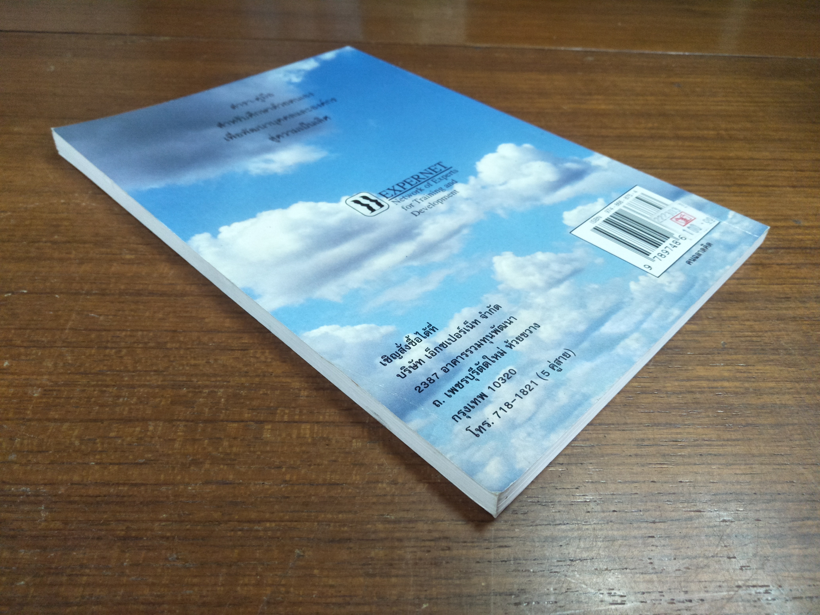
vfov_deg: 66.0
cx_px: 410
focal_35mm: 20
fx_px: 474
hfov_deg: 81.7
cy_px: 308
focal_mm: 3.46
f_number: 2.2
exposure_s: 1/33
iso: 273
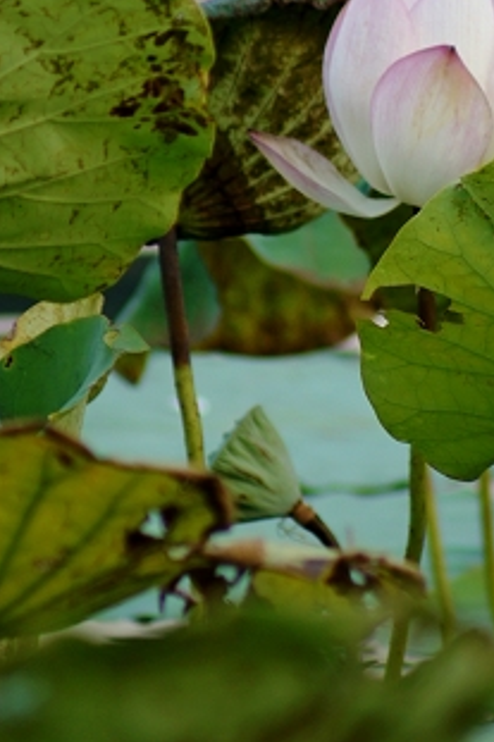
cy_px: 136
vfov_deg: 1.8
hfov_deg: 1.2
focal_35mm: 1158
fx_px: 23860
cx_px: 370
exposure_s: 1/60
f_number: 5.6
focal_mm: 300
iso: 200
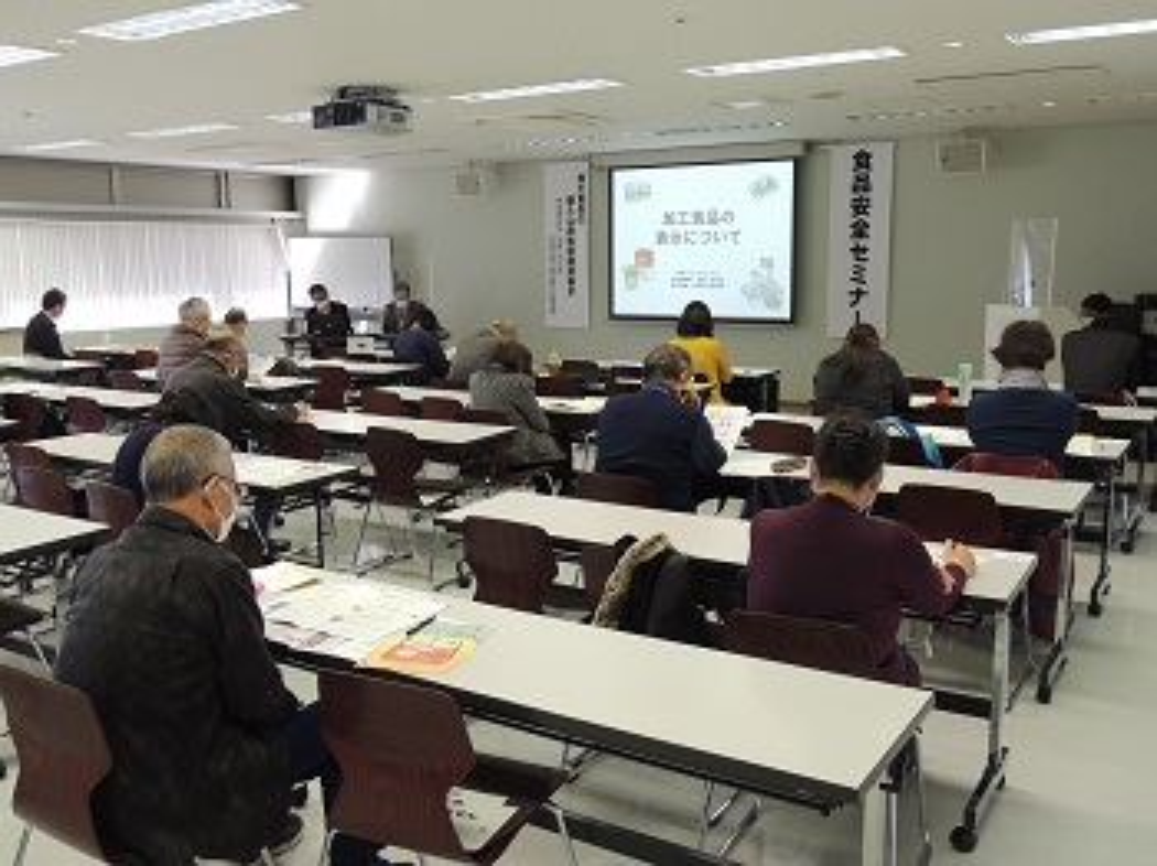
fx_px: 1102
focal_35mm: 33
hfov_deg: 55.4
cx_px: 578
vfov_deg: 42.9
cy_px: 433
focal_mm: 5.8
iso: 320
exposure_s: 1/50
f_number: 3.2
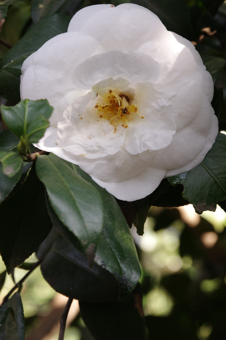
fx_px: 1198
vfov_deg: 16.1
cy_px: 170
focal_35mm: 127
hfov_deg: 10.8
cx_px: 113
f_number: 10
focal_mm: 85
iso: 500
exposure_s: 1/80
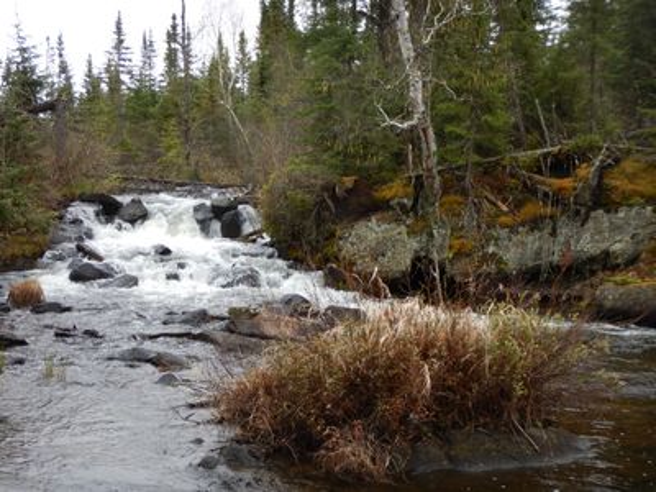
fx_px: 985
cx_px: 328
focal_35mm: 52
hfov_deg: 36.8
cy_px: 246
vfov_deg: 28.0
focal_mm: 9.2
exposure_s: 1/100
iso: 125
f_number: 4.3
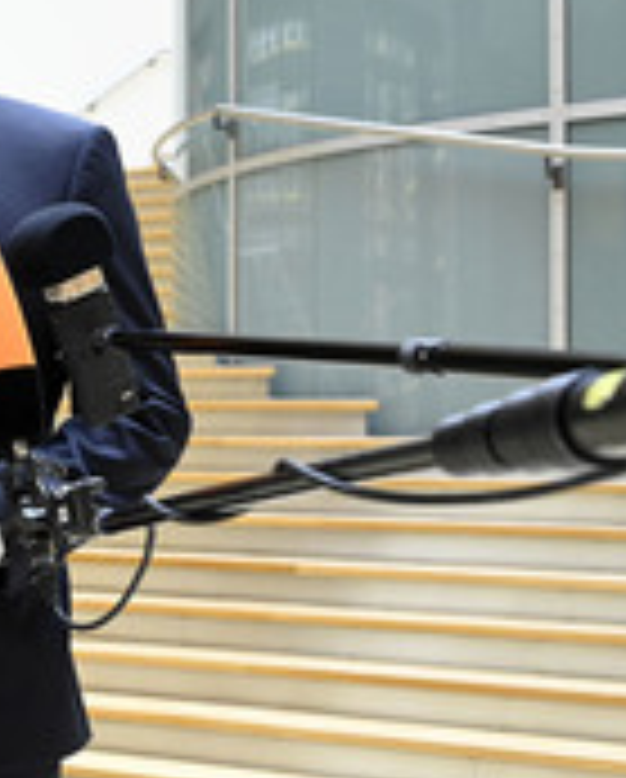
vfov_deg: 23.0
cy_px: 391
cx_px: -281
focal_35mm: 83
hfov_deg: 17.0
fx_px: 1917
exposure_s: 1/640
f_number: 5.6
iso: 4000
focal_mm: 34
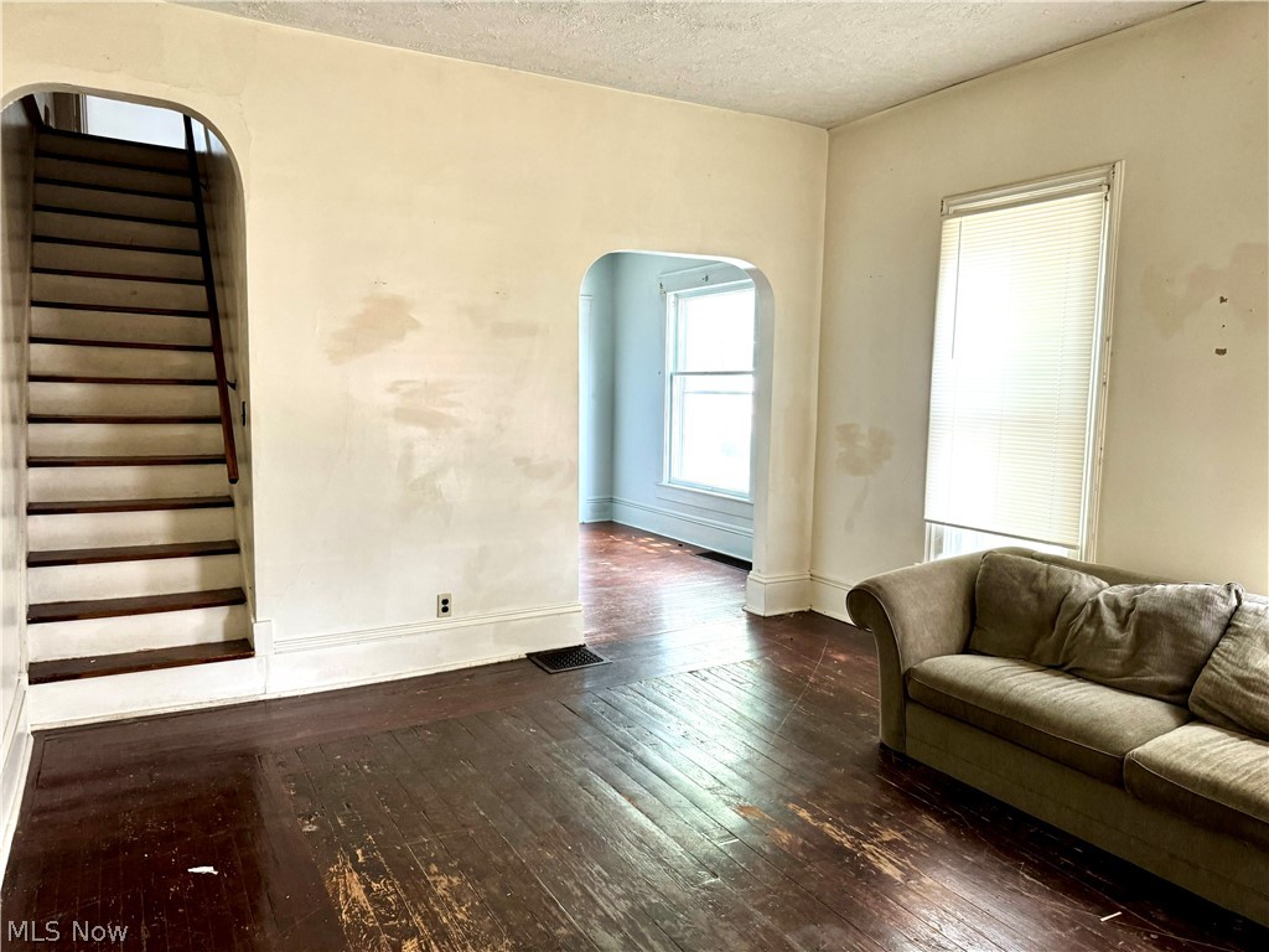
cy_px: 476
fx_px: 880
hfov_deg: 71.6
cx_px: 634
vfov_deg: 56.8
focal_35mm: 24
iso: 200
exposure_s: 1/68
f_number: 1.78
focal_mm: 6.76
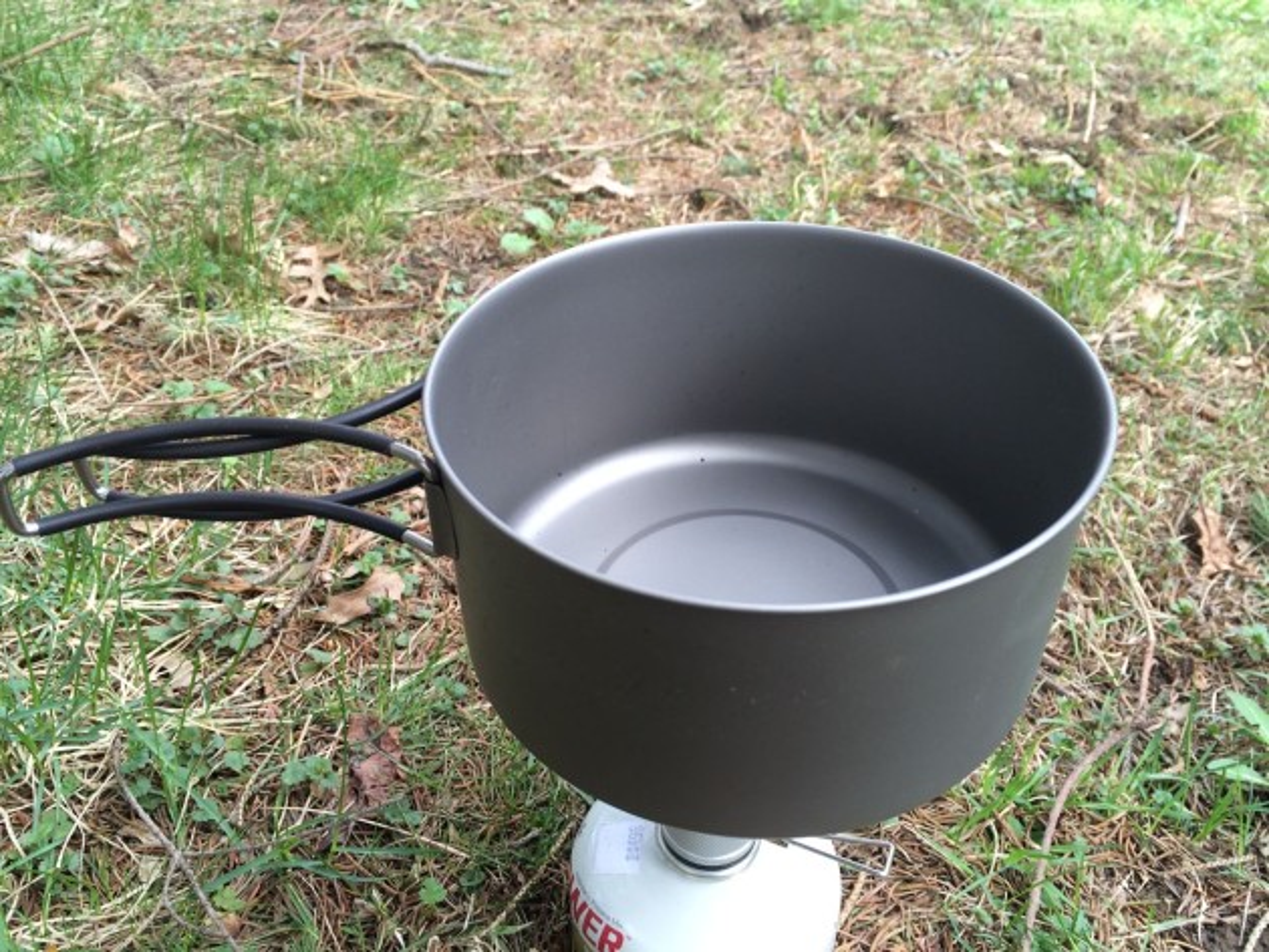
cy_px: 476
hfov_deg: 61.6
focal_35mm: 29
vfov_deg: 48.3
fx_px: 1064
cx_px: 634
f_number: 2.2
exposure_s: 1/120
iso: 32
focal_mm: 4.15
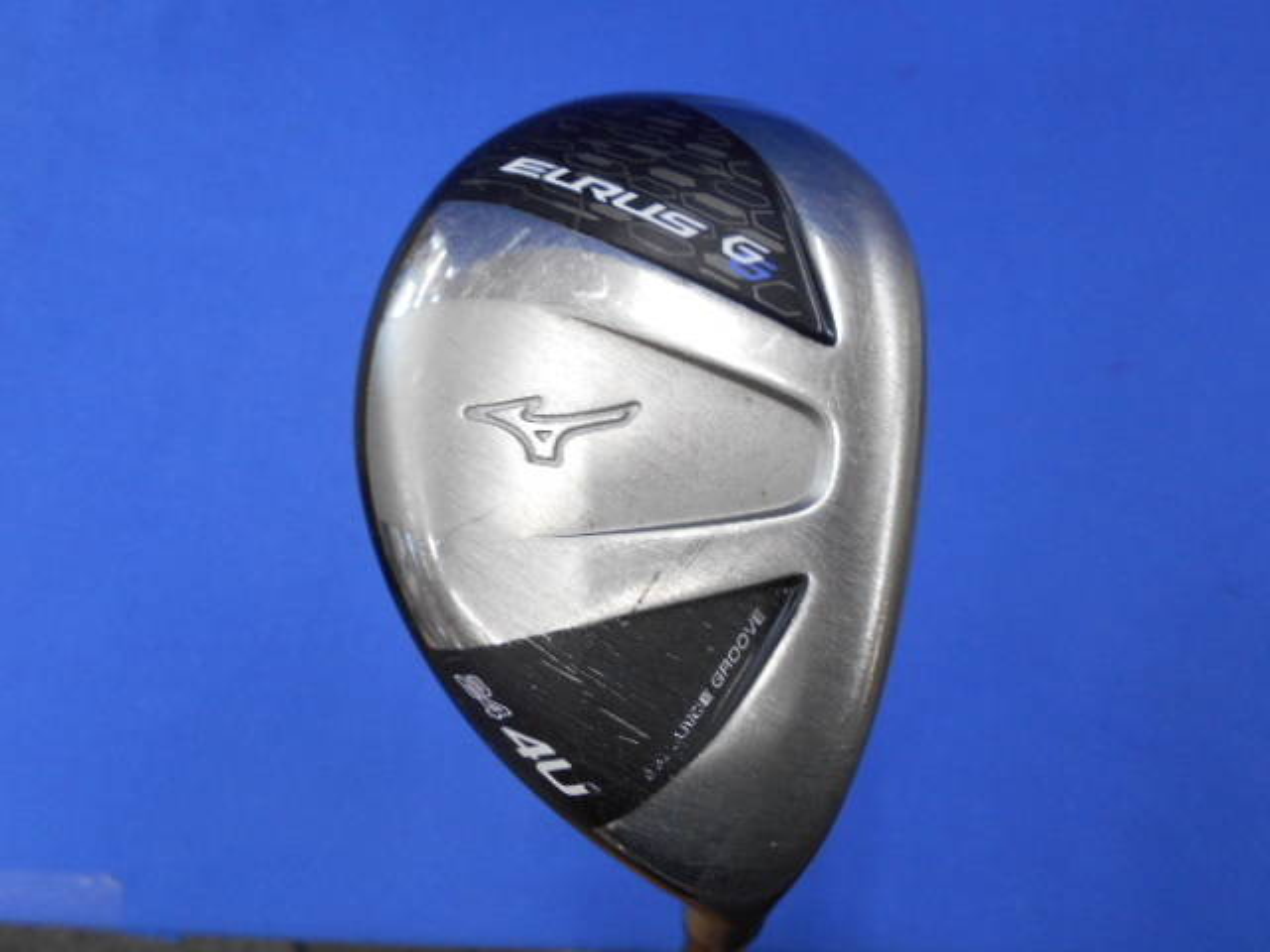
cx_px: 635
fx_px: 954
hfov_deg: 67.3
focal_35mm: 26
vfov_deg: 53.1
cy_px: 476
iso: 140
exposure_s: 1/30
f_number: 3.2
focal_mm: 4.6
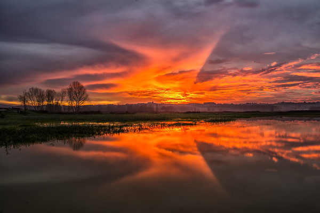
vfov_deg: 37.9
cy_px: 106
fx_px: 311
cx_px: 160
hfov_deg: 54.4
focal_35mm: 35
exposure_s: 1/2.5
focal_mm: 35
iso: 100
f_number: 8
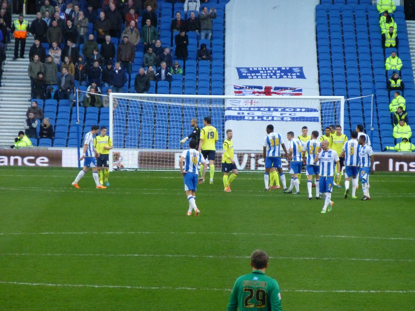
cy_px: 156
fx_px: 4028
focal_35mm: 336
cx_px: 208
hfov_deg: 5.9
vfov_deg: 4.4
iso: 800
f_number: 5.9
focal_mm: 60
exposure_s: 1/200
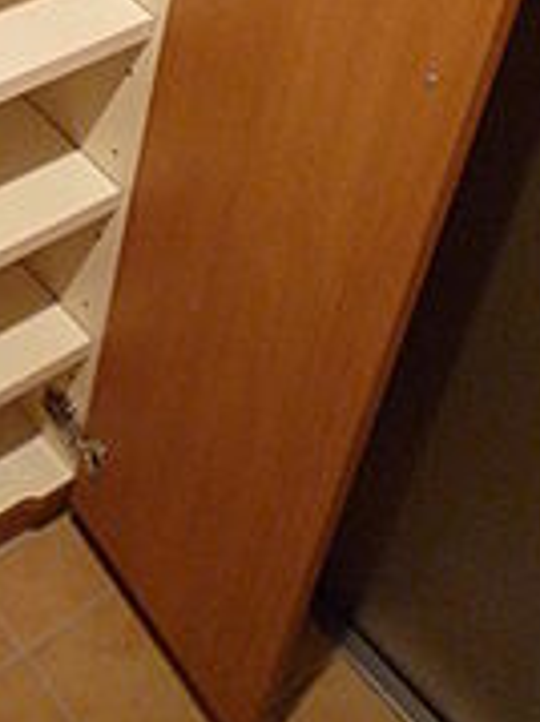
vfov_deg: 25.2
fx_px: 1395
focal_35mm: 67
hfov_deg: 20.8
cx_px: -56
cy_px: -206
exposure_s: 1/15
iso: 400
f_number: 2.8
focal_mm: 4.4
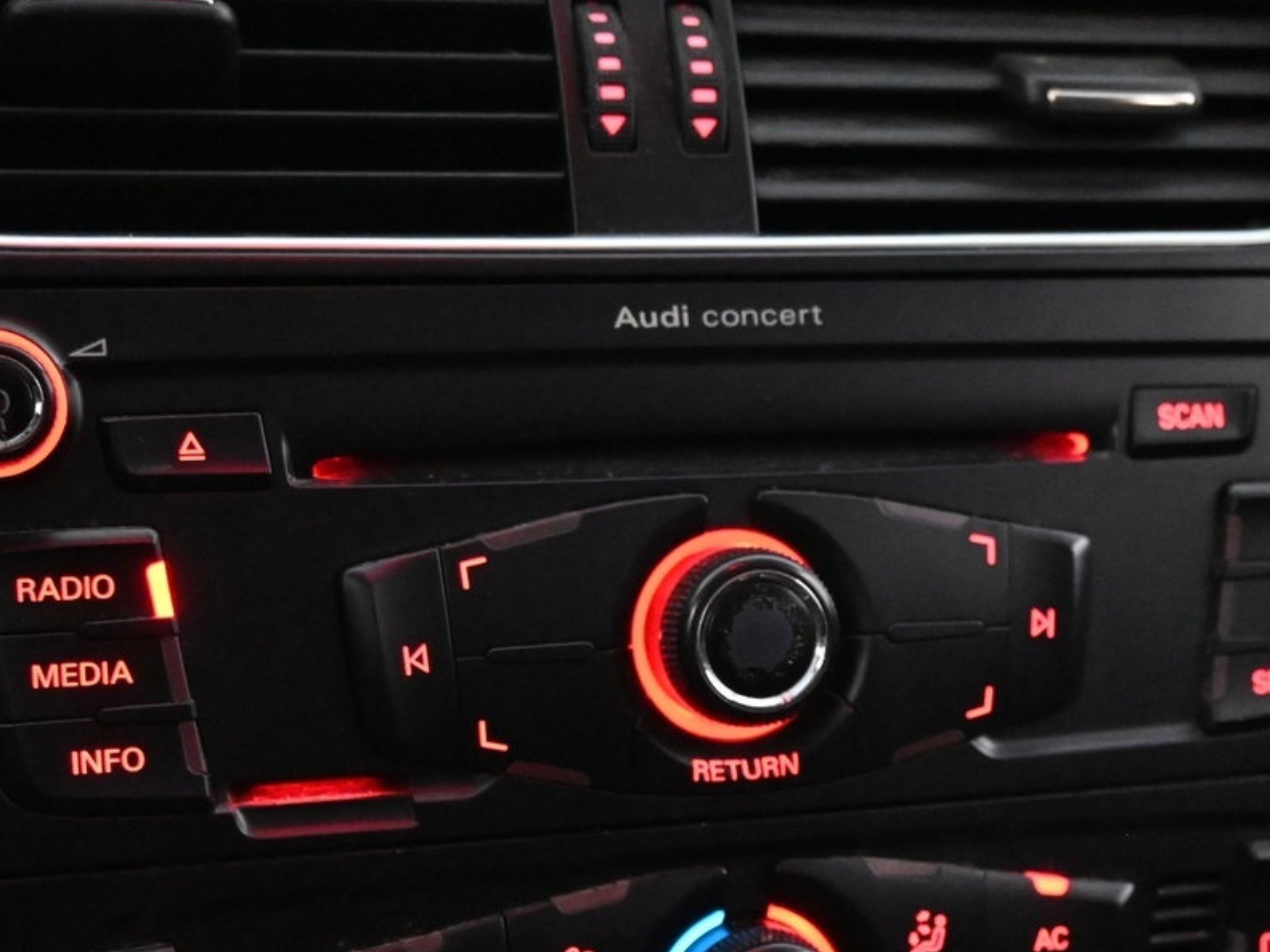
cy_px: 695
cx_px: 674
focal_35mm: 63
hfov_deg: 30.5
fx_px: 2329
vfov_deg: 22.9
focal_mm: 21.5
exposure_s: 1/30
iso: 8000
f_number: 4
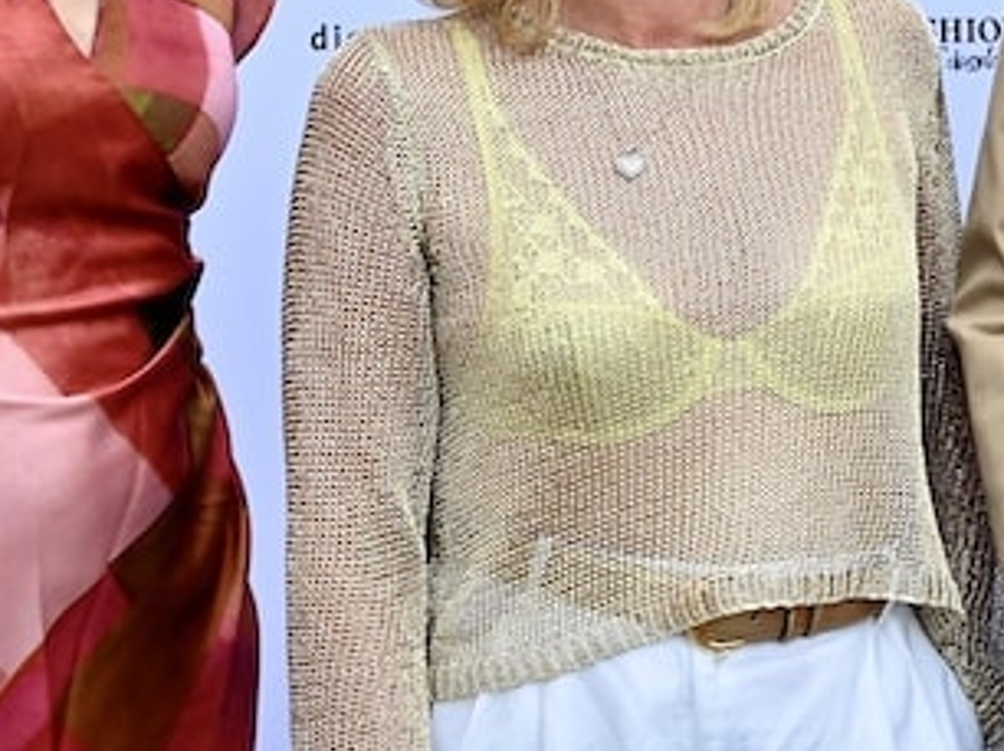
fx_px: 3362
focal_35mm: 116
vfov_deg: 12.7
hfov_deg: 16.0
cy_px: 77
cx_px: 1329
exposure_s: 1/100
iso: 100
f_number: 4
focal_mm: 36
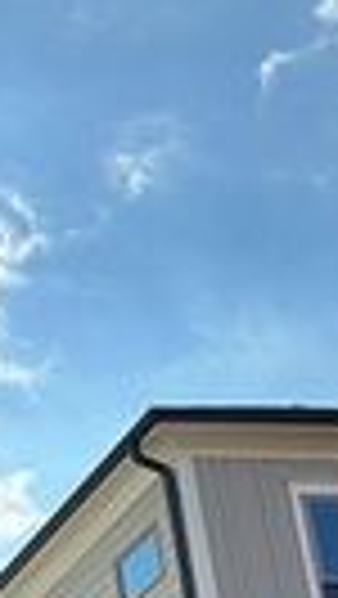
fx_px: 1558
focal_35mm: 98
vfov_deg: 19.9
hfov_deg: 10.2
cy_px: 785
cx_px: -559
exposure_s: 1/3155
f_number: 1.78
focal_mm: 6.86
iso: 80
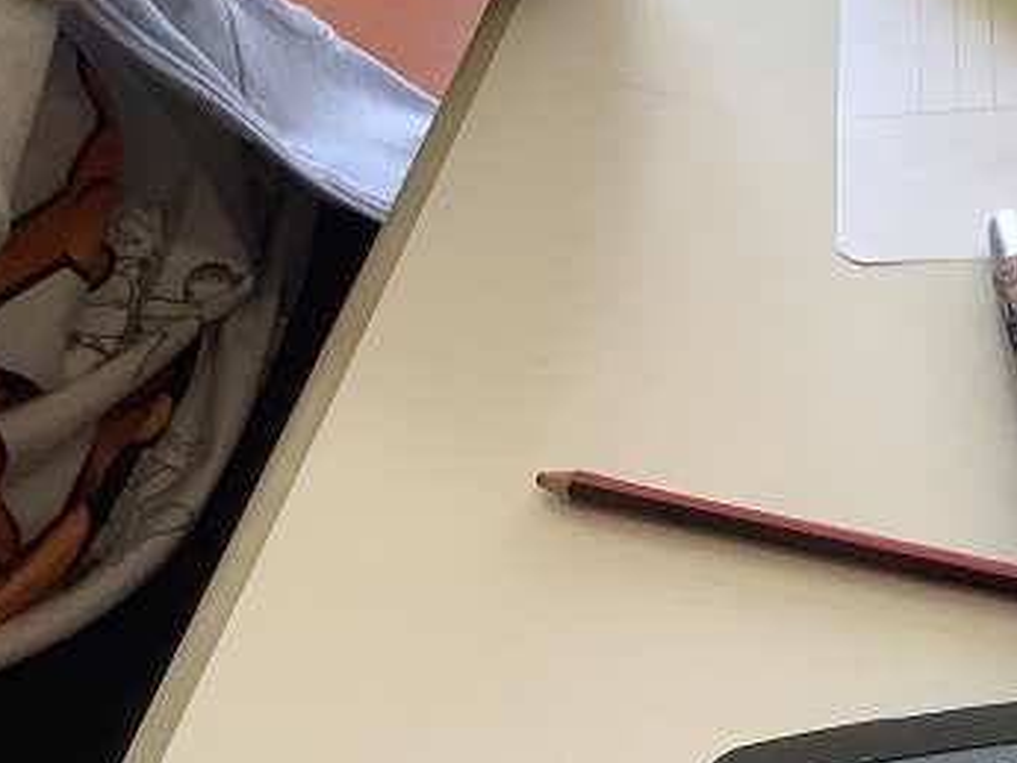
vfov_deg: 16.6
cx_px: 1237
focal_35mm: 88
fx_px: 2586
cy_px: 678
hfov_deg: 20.7
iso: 100
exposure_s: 1/60
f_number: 2.4
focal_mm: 3.3
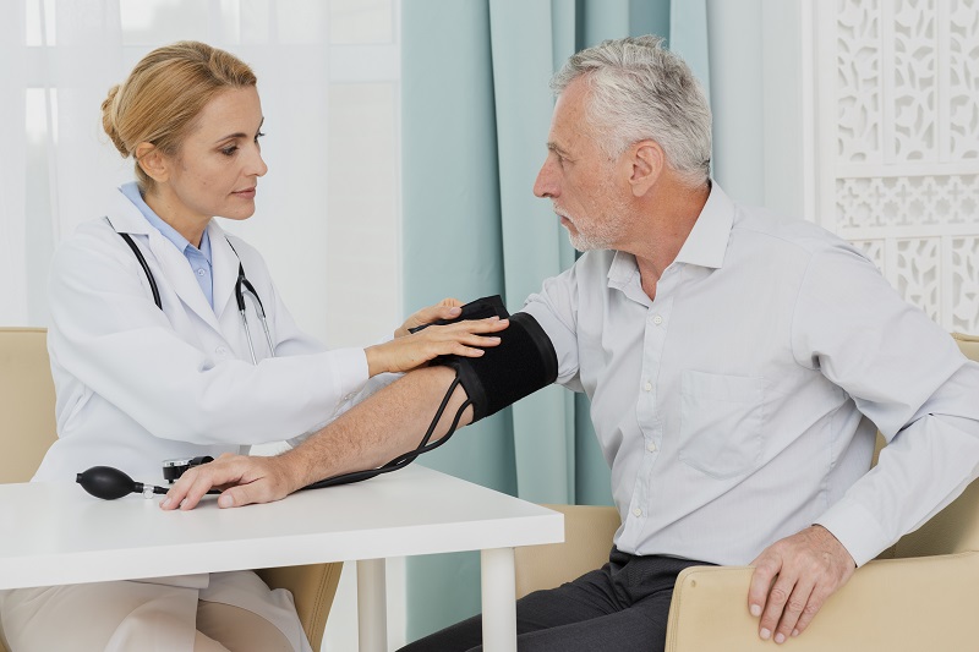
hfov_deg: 23.9
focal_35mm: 85
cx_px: 490
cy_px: 326
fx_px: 2311
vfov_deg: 16.1
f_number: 7.1
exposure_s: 1/160
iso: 160
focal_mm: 85
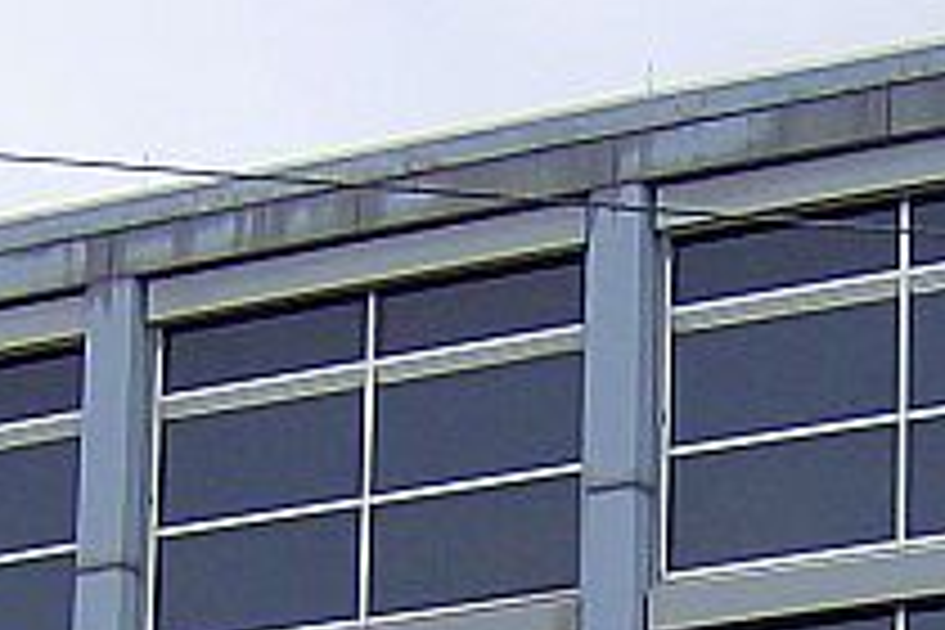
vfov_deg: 6.9
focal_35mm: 192
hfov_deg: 10.7
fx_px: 5040
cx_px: 531
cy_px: 1249
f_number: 2.9
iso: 100
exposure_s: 1/440
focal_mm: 6.4
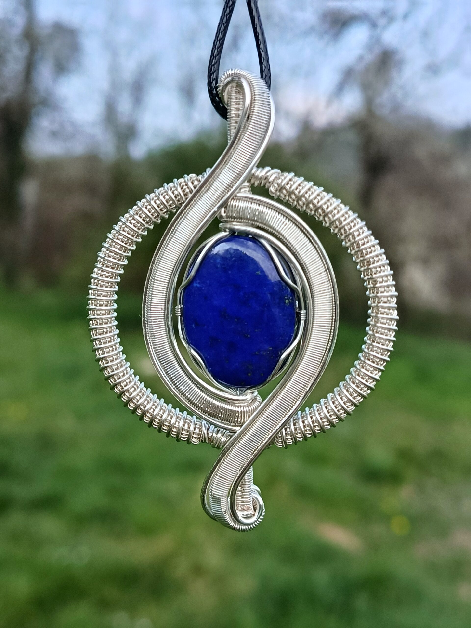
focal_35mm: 48
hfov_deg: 30.3
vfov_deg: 39.7
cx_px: 236
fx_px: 871
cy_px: 314
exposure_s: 1/160
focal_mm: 5.24
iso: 50
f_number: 1.7
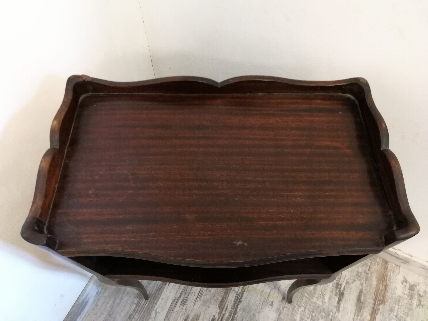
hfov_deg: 71.6
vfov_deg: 56.8
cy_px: 160
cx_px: 214
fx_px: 297
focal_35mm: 24
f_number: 2.2
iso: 160
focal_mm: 2.38
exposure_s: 1/33.3
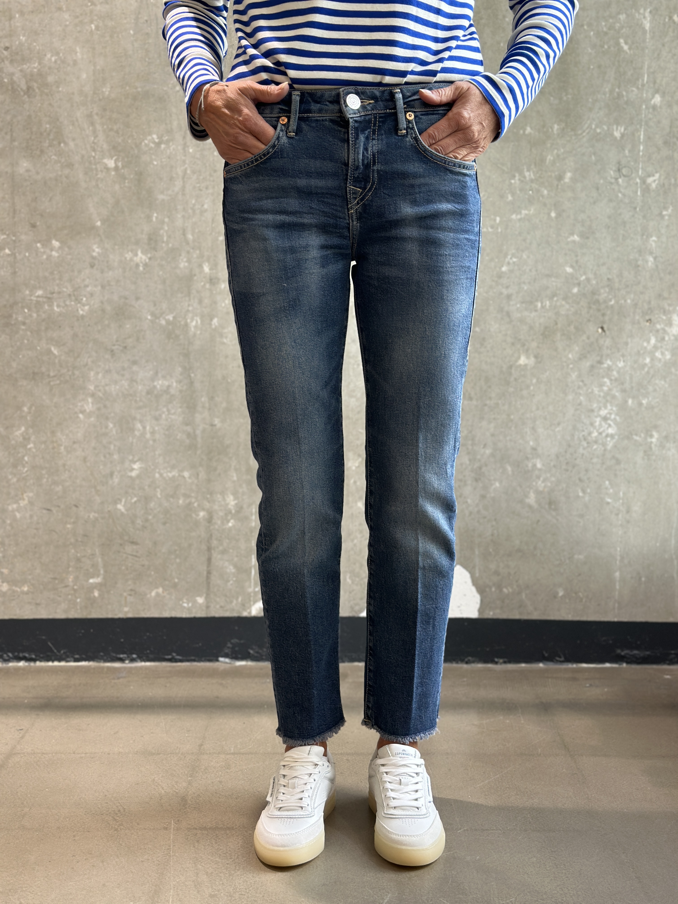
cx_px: 339
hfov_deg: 30.3
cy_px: 452
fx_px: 1254
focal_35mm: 48
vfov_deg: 39.7
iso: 125
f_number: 1.78
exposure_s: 1/112
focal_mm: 6.86
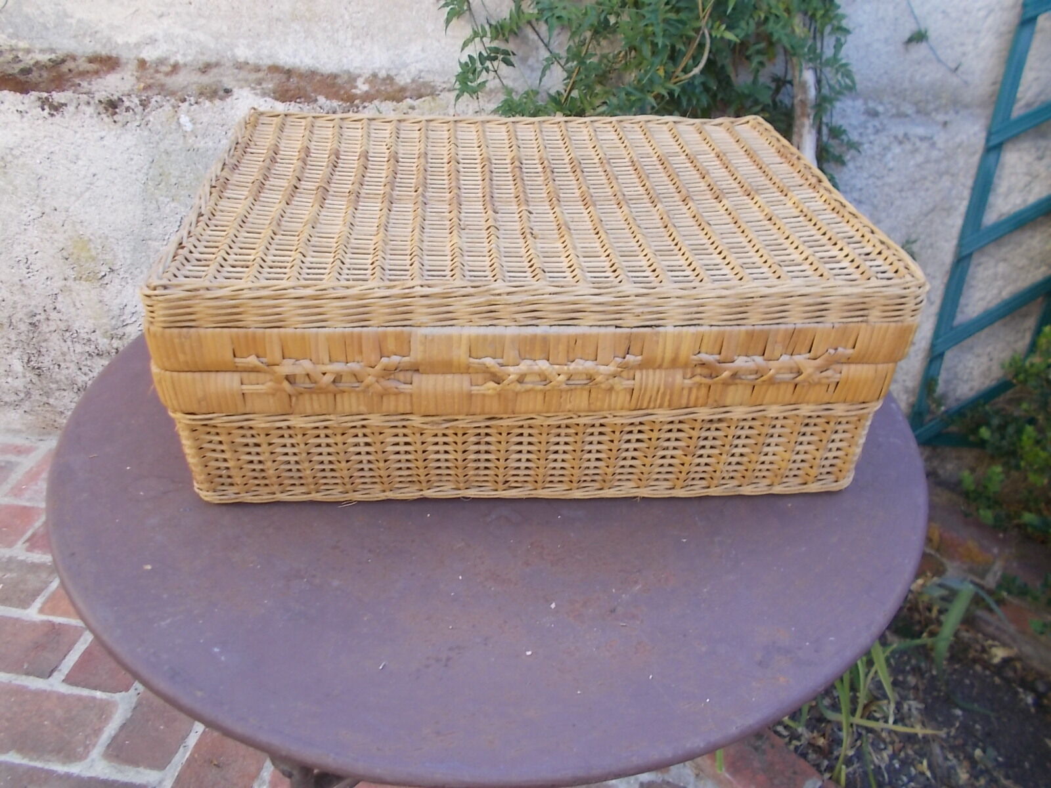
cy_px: 394
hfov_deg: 67.3
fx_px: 789
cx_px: 526
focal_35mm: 26
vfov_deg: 53.1
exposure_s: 1/80
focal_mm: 4.6
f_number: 3.2
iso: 80
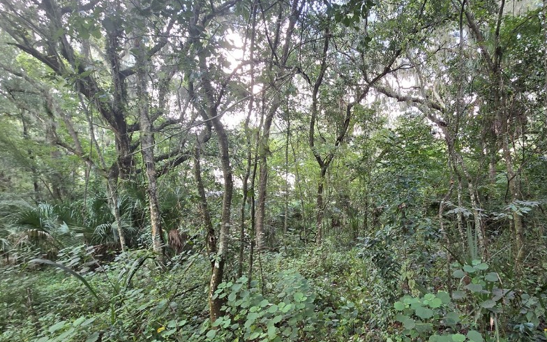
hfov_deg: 88.7
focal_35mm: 18
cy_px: 214
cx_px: 352
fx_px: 268
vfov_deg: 64.1
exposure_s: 1/60
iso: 100
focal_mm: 2.2
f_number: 2.2
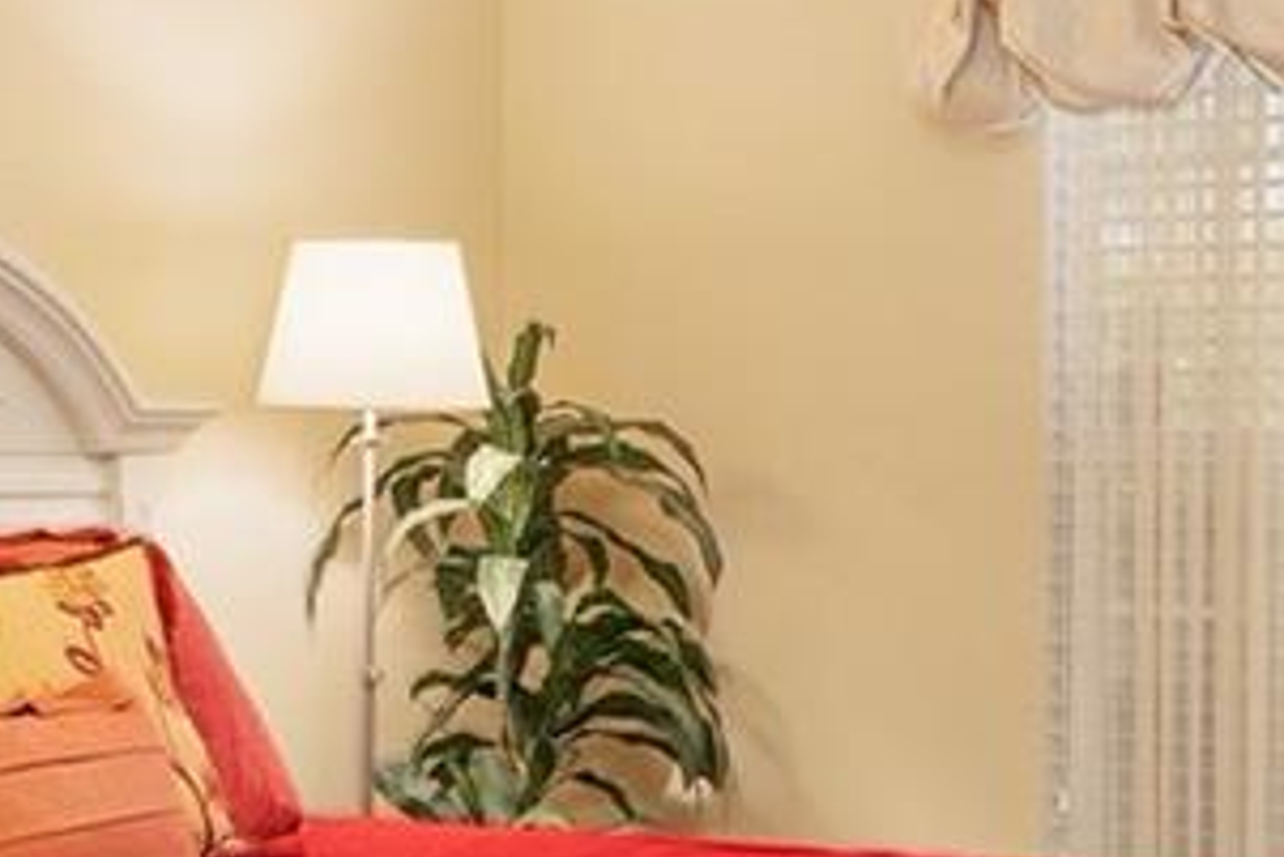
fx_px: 3033
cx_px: 644
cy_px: 448
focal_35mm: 85
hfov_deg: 23.9
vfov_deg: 16.1
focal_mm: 16
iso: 500
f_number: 8
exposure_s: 1/8
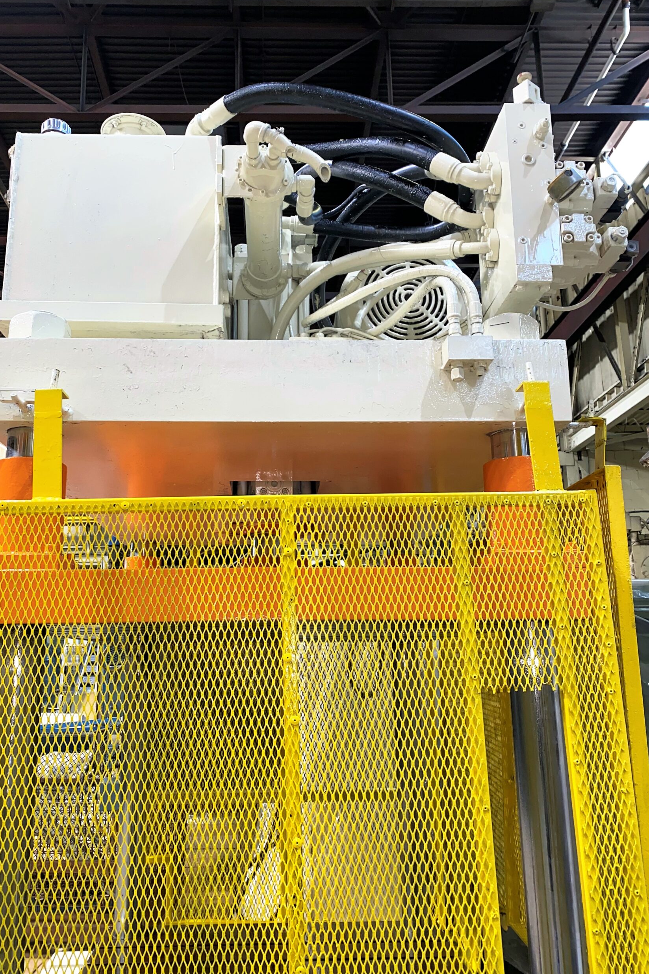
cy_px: 474
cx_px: 284
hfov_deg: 46.3
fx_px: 757
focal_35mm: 28
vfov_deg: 65.5
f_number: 1.8
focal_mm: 4.25
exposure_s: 1/28
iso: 32
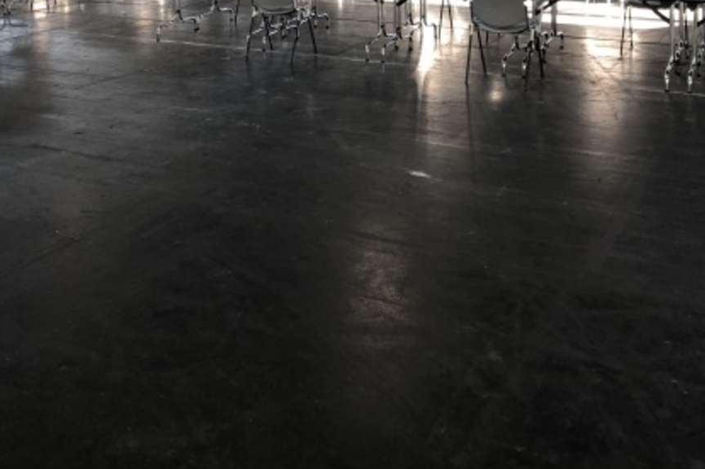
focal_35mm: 46
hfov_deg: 42.7
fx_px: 900
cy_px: -74
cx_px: 314
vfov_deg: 26.4
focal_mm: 3.99
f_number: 1.8
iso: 40
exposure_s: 1/20
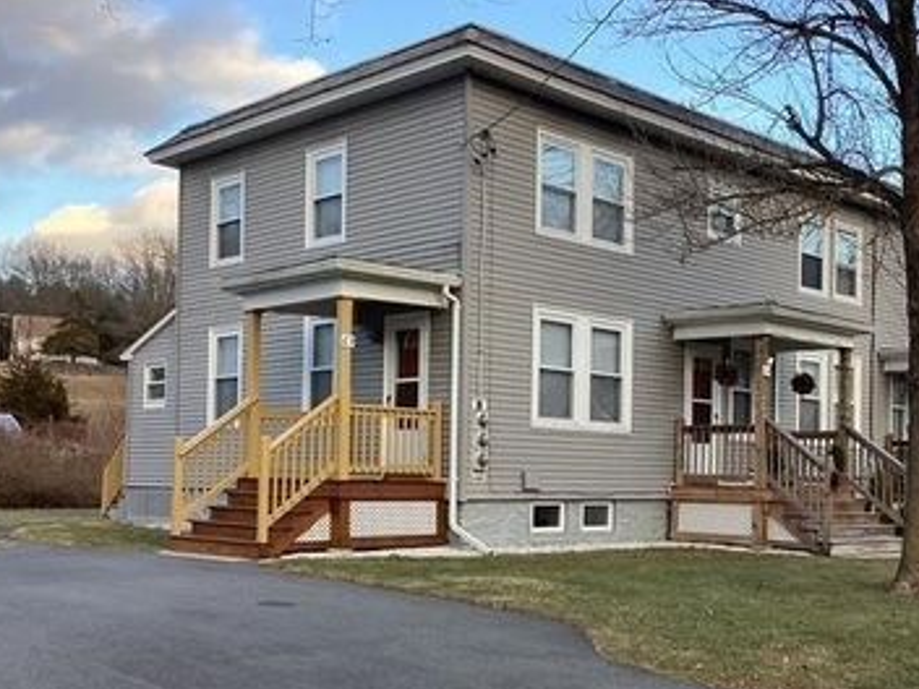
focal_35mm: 44
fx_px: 1168
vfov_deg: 32.7
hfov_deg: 42.8
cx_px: 535
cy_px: 445
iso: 32
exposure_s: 1/120
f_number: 2.4
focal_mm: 3.3
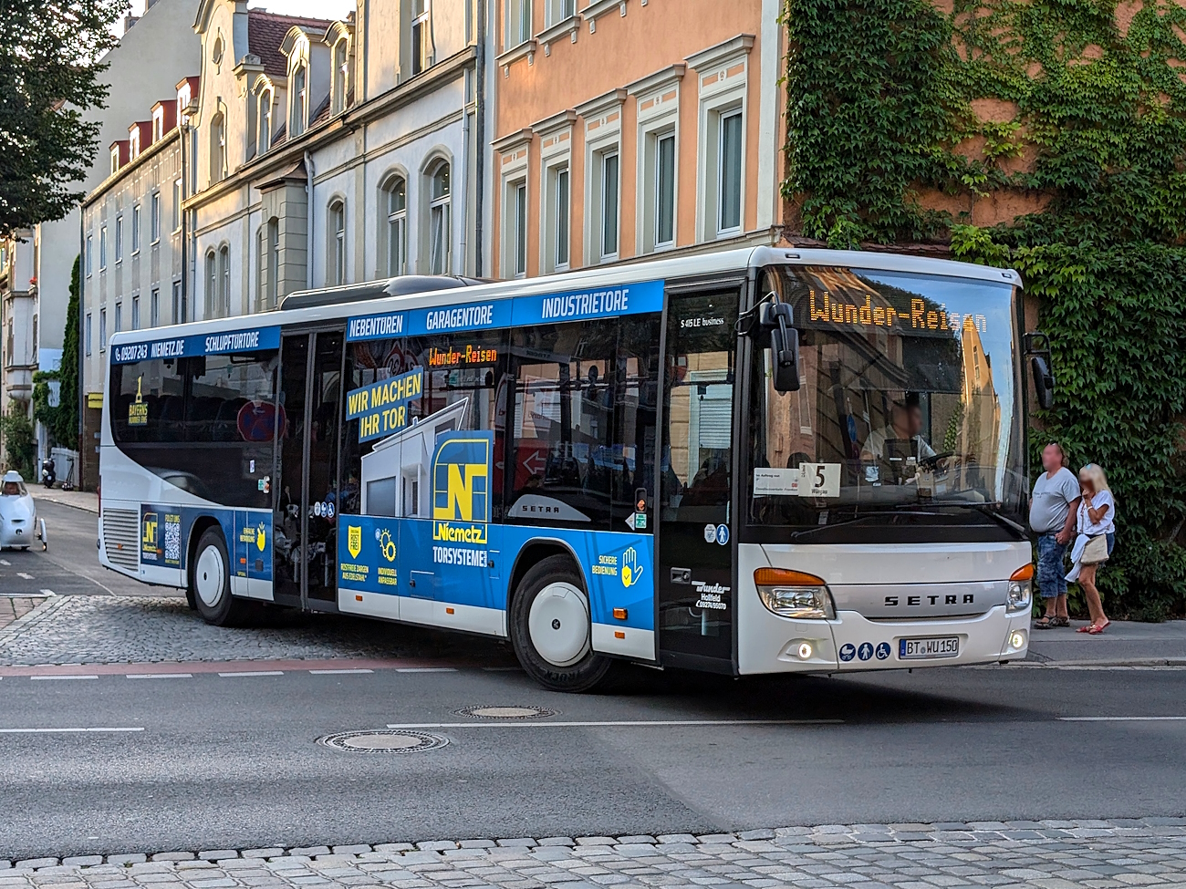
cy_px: 444
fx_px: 1679
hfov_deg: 38.9
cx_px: 593
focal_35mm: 49
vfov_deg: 29.7
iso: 21
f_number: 1.68
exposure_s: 1/240
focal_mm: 6.9
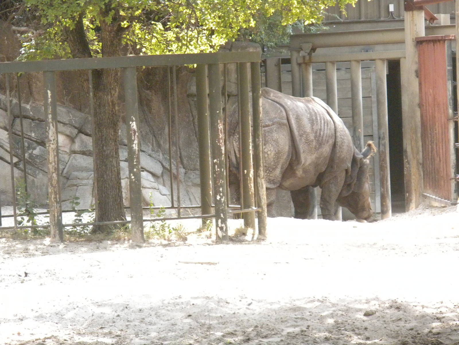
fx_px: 3156
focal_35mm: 238
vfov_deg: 6.2
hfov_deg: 8.3
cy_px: 172
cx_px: 230
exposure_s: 1/343
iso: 657
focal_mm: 42.1
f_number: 5.2
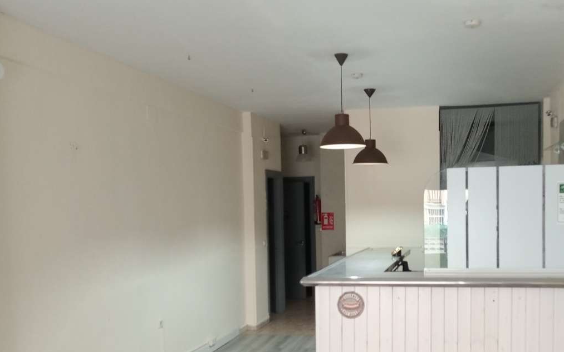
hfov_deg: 45.0
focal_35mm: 44
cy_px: 241
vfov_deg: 29.0
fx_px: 676
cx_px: 345
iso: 914
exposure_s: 1/25
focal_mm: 3.98
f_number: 1.8
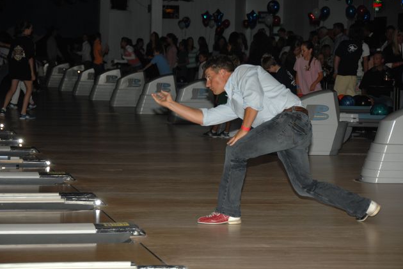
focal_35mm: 137
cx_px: 200
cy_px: 135
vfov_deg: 10.0
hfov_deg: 15.0
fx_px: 1534
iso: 200
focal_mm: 90
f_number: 5.3
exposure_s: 1/125
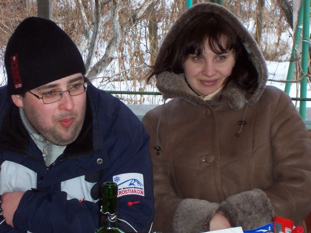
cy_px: 116
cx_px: 156
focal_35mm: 111
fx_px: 997
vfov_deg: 13.3
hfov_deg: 17.7
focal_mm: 16.8
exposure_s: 1/90
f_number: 4.8
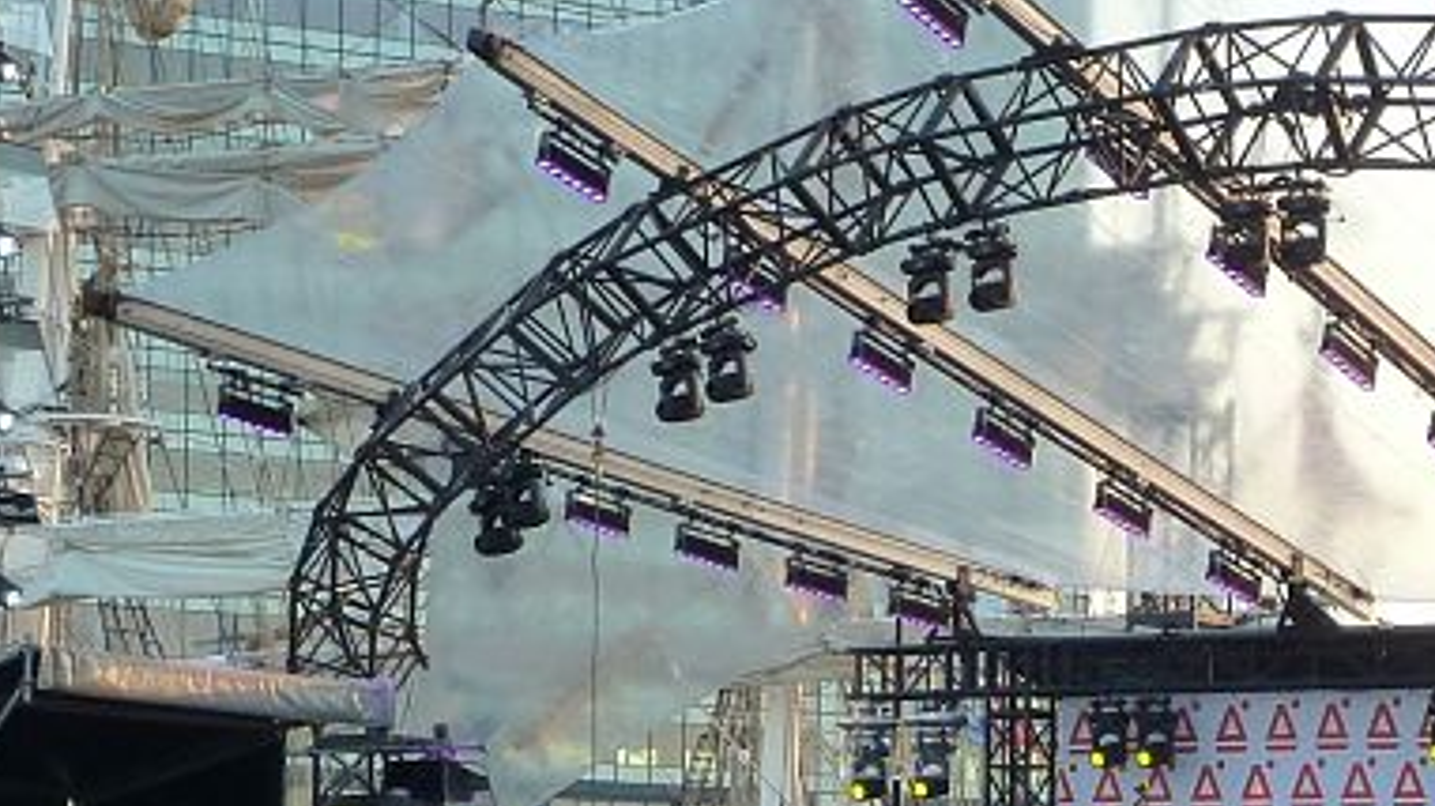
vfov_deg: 7.9
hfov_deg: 13.9
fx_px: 5782
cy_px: 979
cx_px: 1424
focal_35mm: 152
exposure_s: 1/80
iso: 125
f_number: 3.8
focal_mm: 8.5
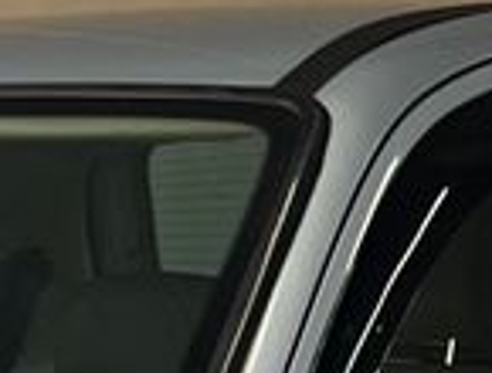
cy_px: 1214
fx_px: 2426
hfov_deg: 10.6
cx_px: -477
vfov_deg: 7.5
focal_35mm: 170
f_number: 1.5
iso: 50
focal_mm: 5.7
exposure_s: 1/120
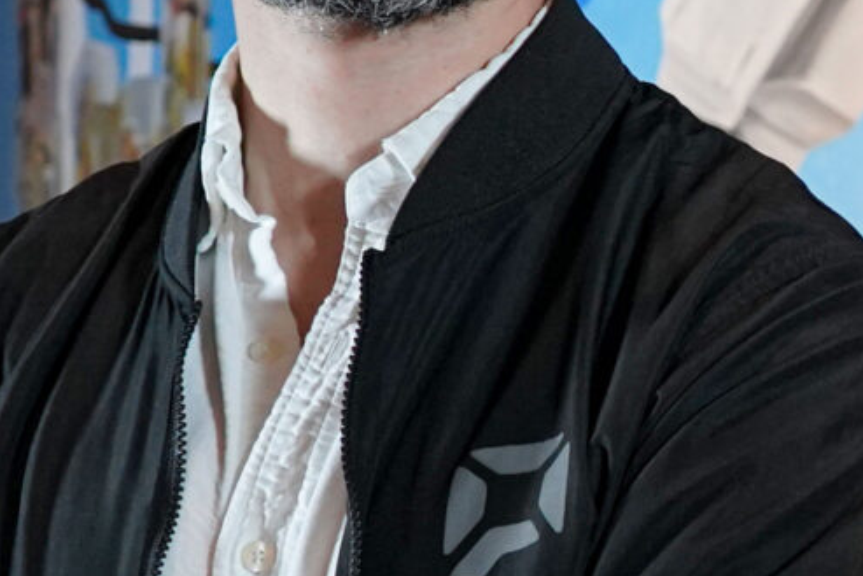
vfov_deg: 8.5
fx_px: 3860
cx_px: 1259
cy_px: 423
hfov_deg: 12.2
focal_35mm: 161
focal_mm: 31
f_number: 4
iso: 2000
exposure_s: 1/160
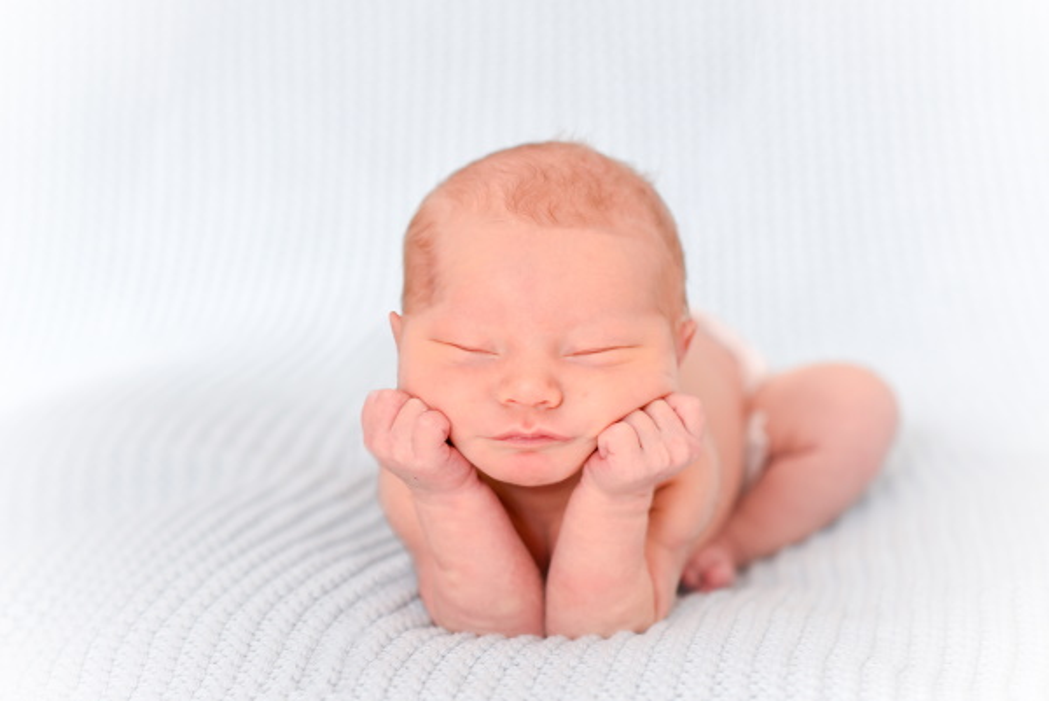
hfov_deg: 23.9
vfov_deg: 16.1
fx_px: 2479
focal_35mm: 85
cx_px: 524
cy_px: 350
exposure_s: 1/125
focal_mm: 85
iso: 800
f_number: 2.8
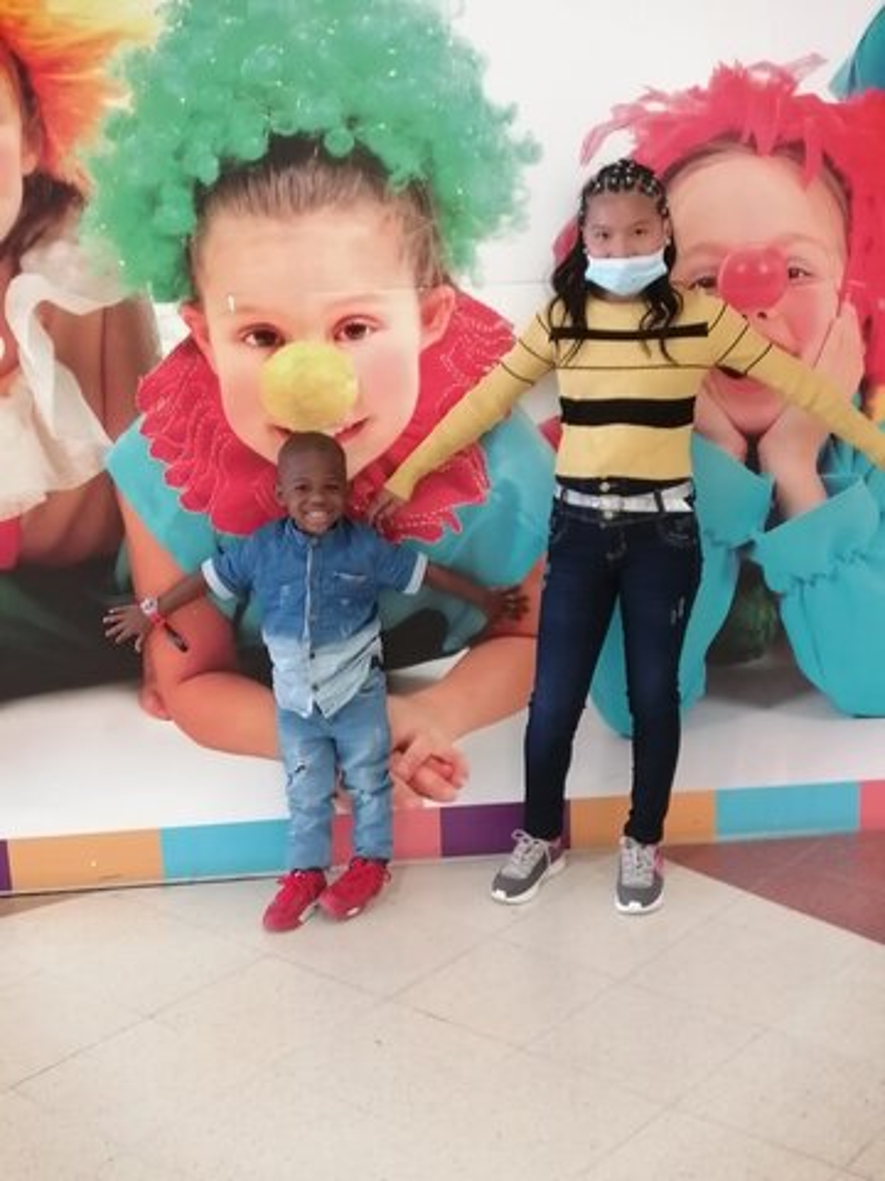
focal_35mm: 50
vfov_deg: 38.2
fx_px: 1704
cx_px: 442
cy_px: 590
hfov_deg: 29.1
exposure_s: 1/30
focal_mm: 3.96
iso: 250
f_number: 1.8
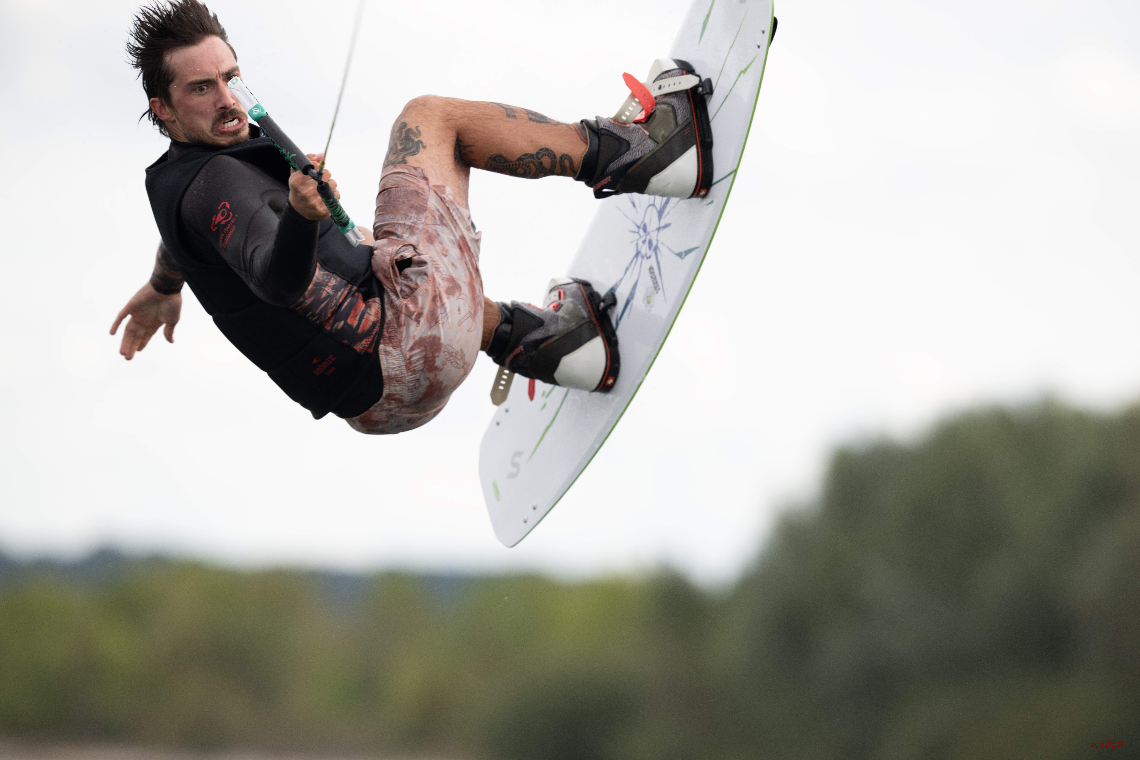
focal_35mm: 400
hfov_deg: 5.2
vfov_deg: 3.4
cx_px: 570
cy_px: 380
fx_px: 12666
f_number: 4.5
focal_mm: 400
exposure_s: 1/2000
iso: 500
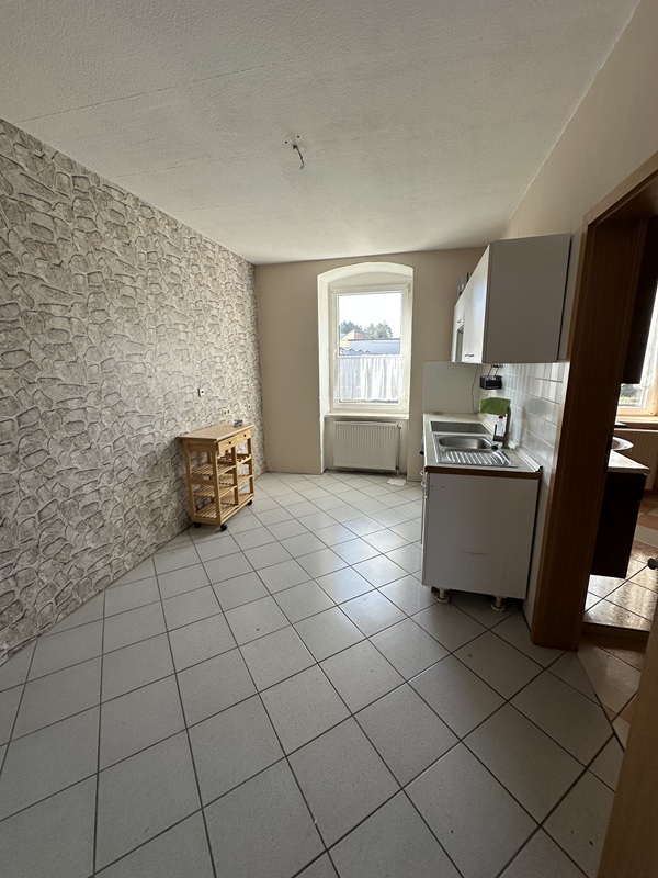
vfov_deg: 102.1
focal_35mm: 14
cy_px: 439
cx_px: 329
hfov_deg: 85.7
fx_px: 355
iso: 40
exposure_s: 1/136
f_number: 2.2
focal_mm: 2.22
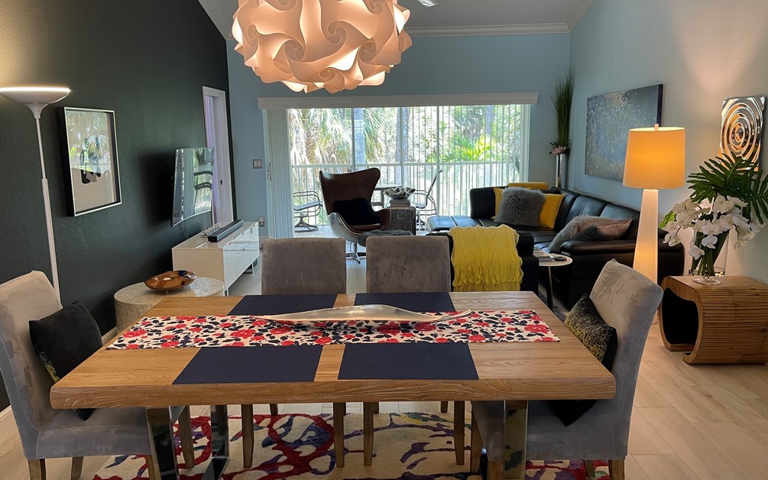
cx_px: 378
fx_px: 565
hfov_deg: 68.4
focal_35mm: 27
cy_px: 229
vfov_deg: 46.0
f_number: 1.6
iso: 125
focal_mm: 5.1
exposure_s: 1/83
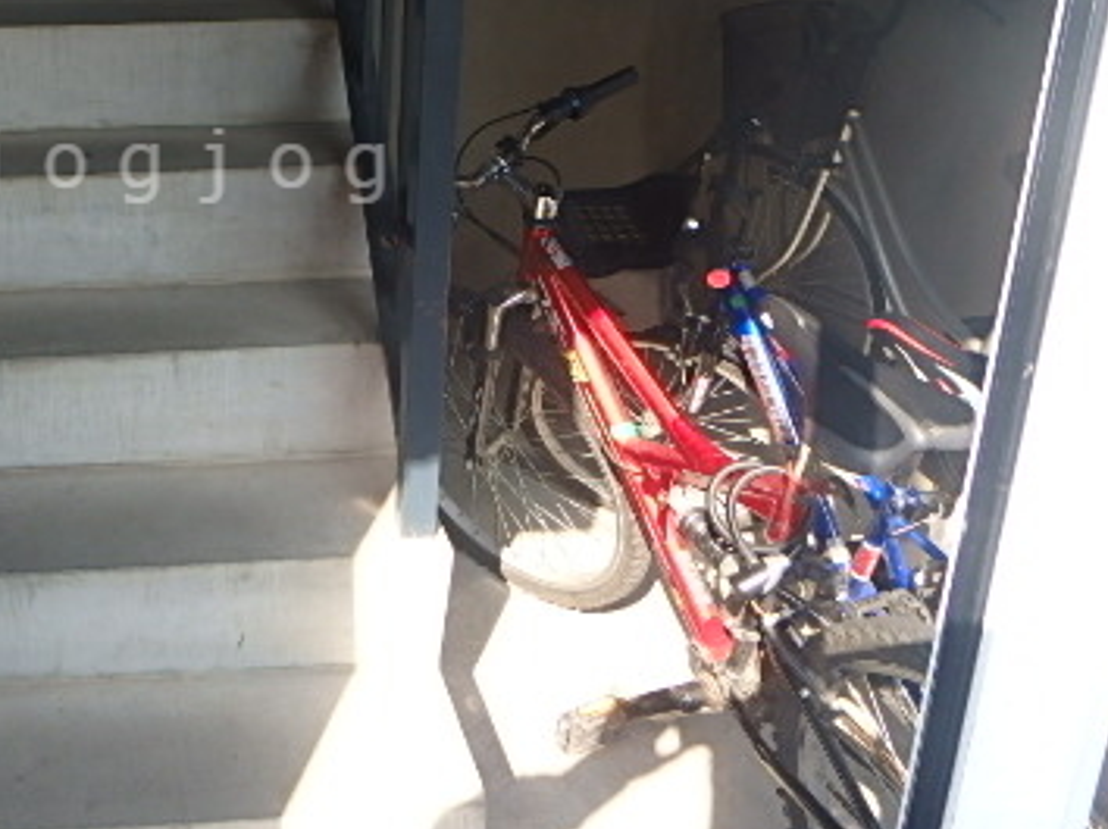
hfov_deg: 45.9
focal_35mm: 38
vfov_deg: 36.4
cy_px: 166
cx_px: 188
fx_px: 1215
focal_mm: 3.7
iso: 125
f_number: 3.5
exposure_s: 1/160
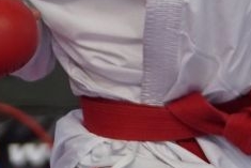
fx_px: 7199
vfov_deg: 1.3
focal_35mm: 1032
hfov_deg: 2.0
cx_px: 493
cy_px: -288
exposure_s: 1/1000
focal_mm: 135
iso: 1600
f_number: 2.8
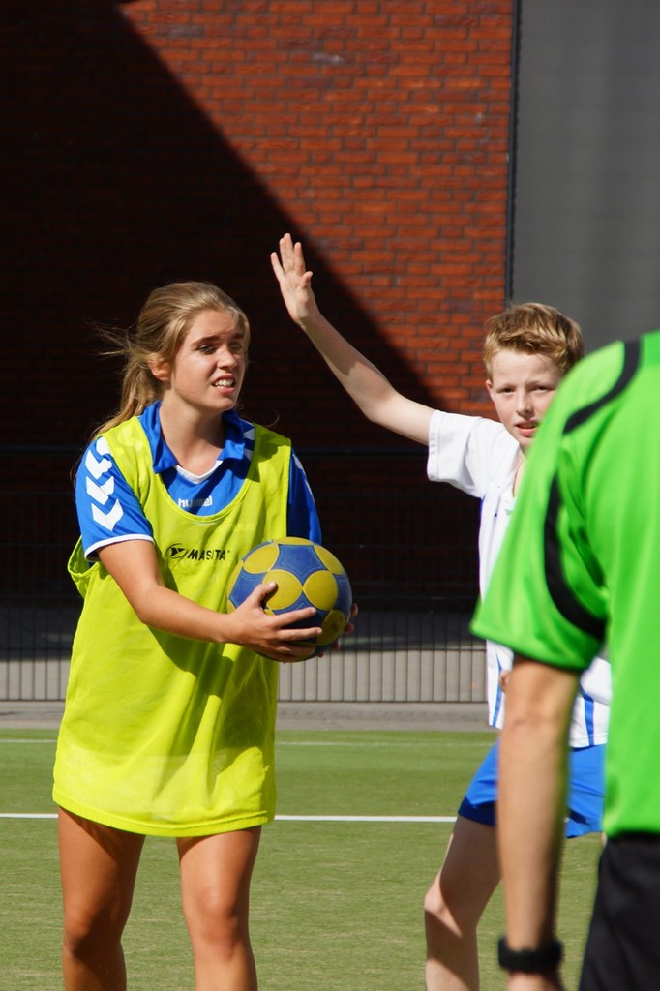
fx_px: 5778
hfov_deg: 6.5
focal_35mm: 210
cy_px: 496
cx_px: 330
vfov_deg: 9.8
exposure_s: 1/500
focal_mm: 140
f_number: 7.1
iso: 100
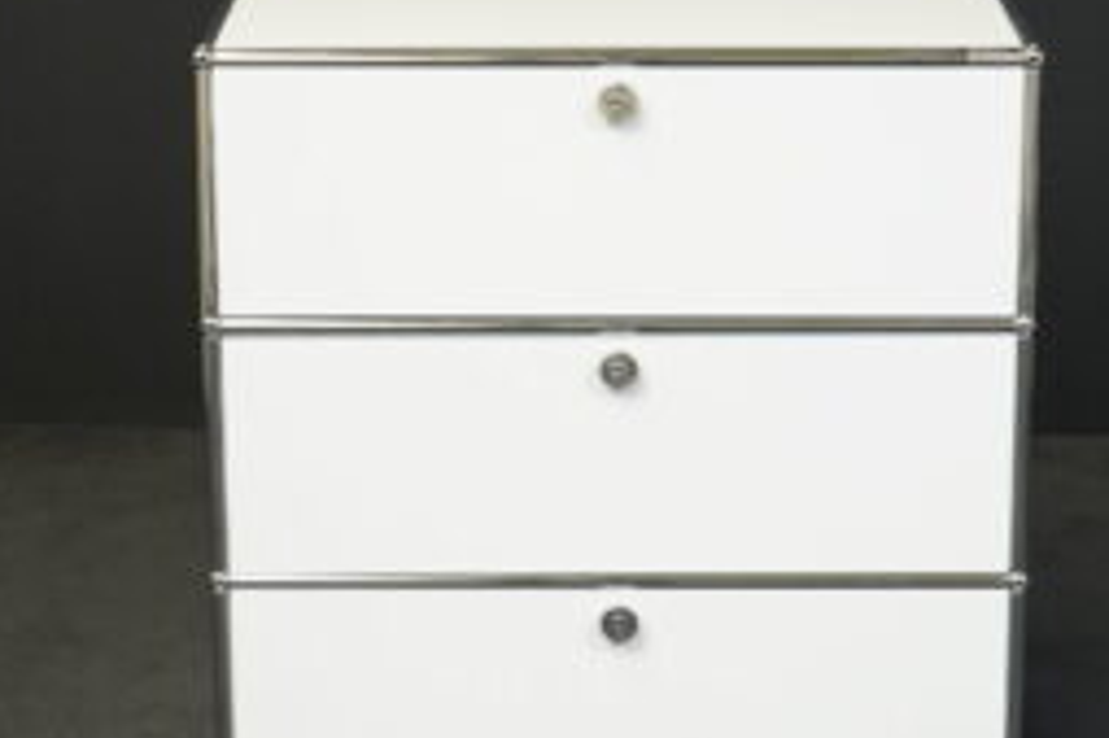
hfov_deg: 17.4
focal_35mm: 118
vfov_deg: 11.6
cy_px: 389
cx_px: 554
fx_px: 3633
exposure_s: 1/250
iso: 5000
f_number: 7.1
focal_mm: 50
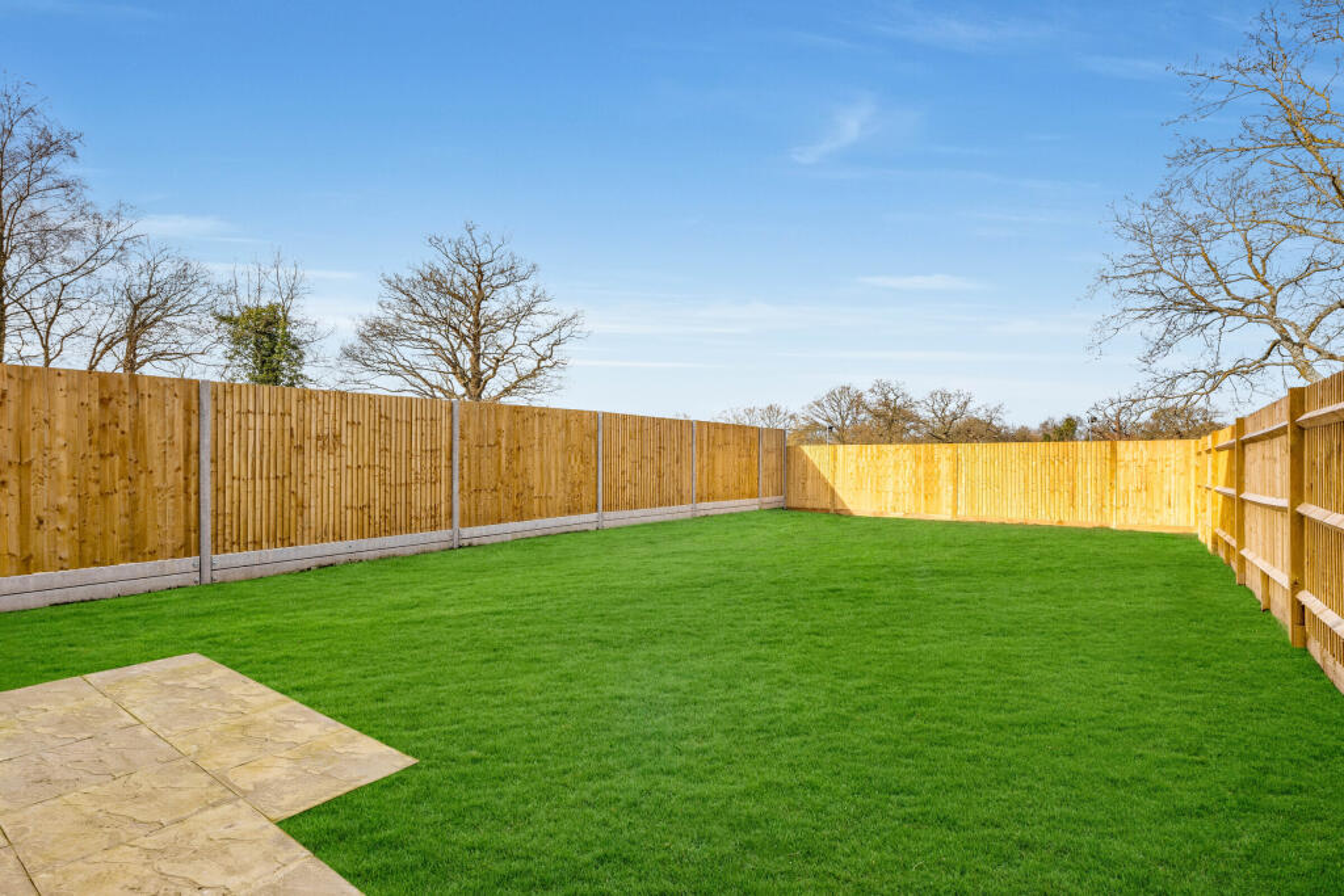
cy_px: 448
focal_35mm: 17
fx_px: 635
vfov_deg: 70.5
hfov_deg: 93.3
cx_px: 672
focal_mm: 17
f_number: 10
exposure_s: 1/60
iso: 100
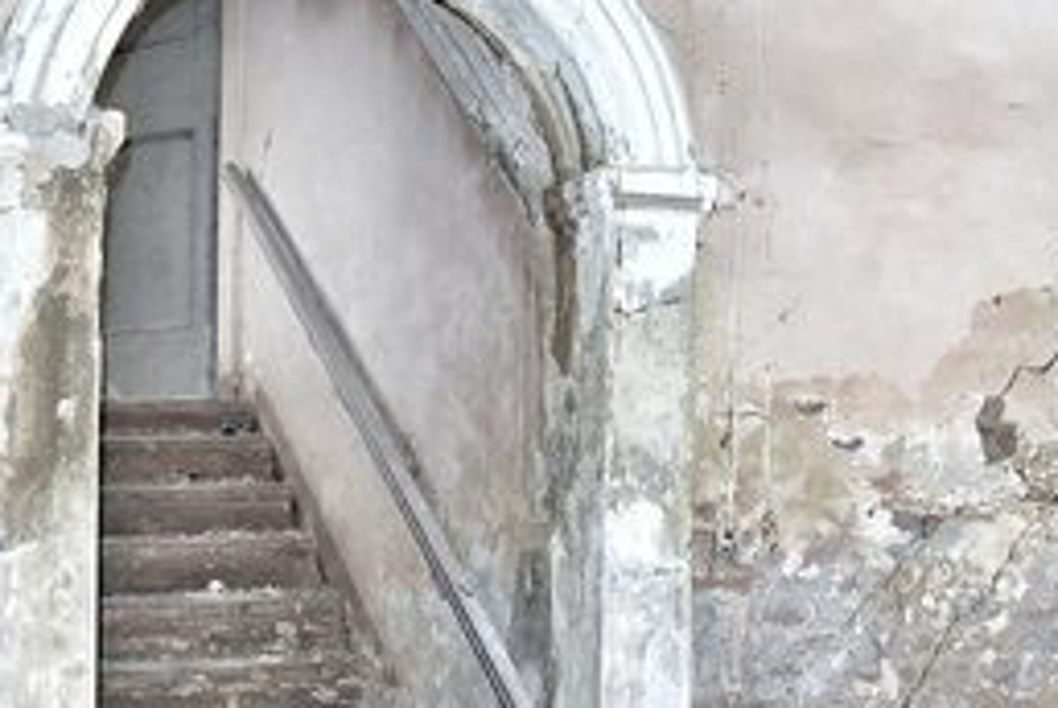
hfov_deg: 31.7
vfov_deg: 21.5
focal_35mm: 63
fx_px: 1854
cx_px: 663
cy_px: 494
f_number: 3.5
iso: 200
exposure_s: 1/60
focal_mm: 18
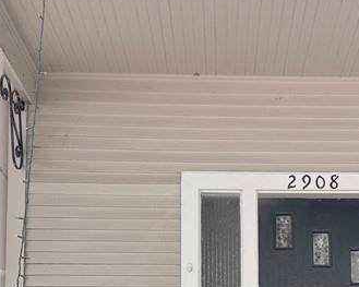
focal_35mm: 73
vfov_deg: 20.0
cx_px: 236
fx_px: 775
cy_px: 316
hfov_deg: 25.9
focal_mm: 6.86
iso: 80
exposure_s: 1/227
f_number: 1.78
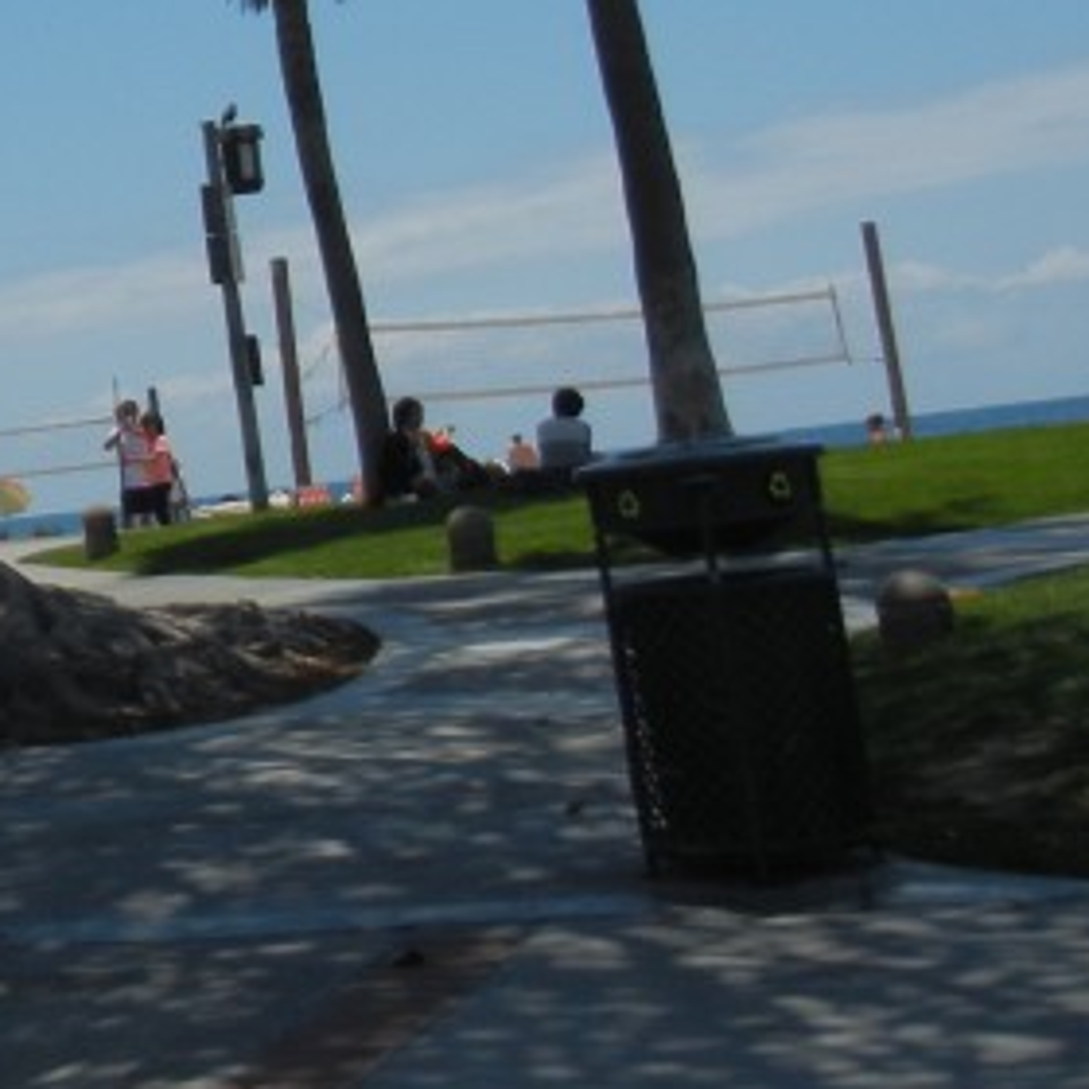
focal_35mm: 97
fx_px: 3452
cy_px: 117
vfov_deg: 17.7
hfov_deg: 15.9
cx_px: -696
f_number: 7
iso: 160
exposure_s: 1/916
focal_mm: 5.4
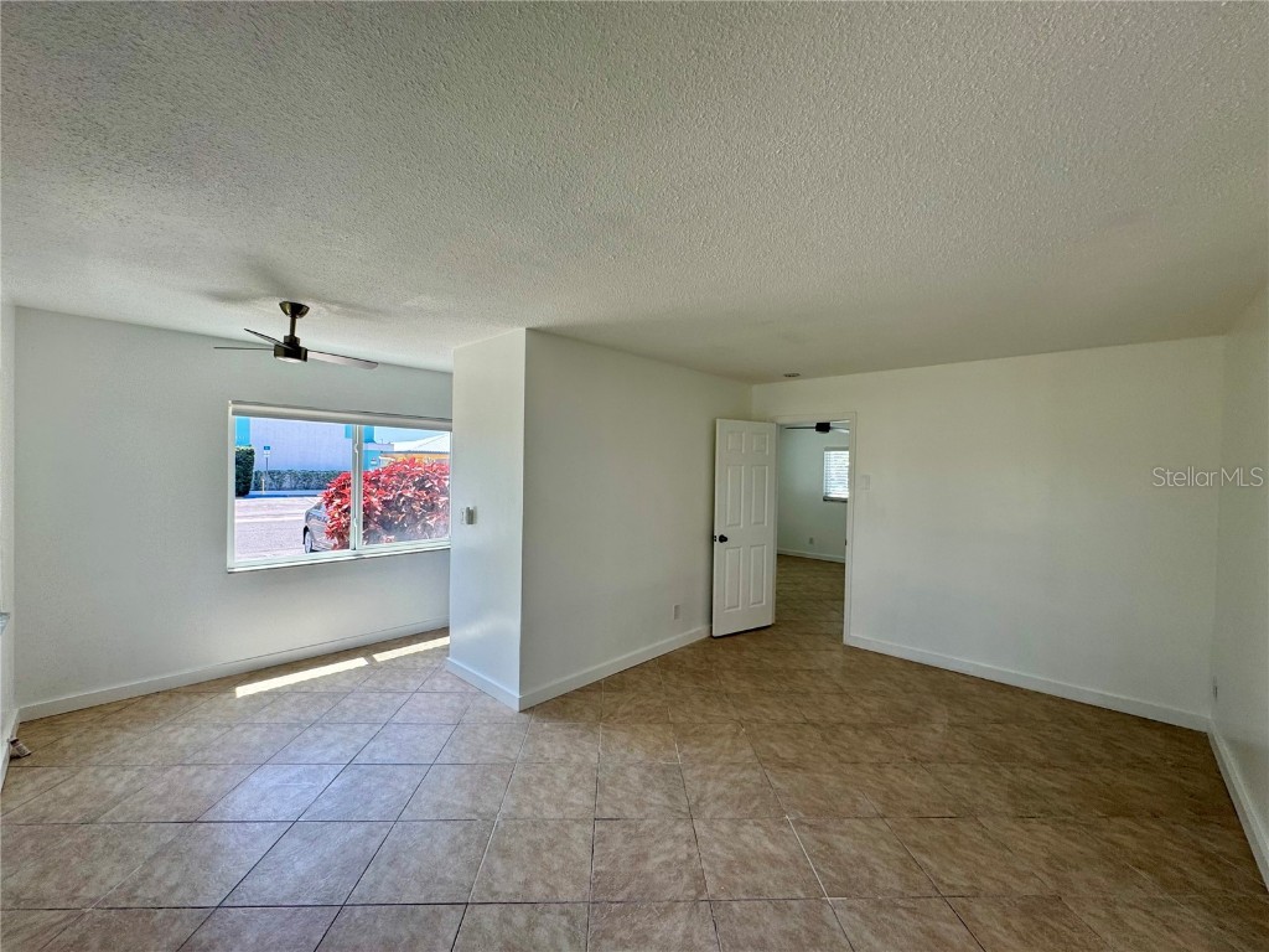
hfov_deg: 102.1
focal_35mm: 14
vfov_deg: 85.7
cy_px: 476
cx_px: 634
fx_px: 513
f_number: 2.2
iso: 40
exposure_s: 1/210
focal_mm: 2.22
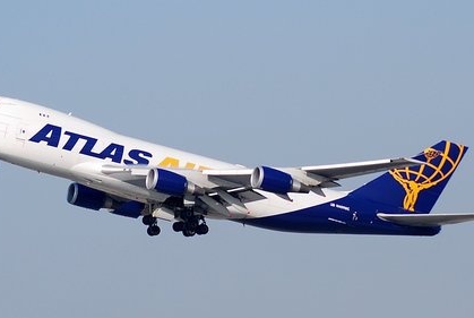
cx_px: 212
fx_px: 2237
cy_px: 153
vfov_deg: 8.1
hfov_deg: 12.1
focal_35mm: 170
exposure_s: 1/500
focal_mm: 95
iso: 100
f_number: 6.3
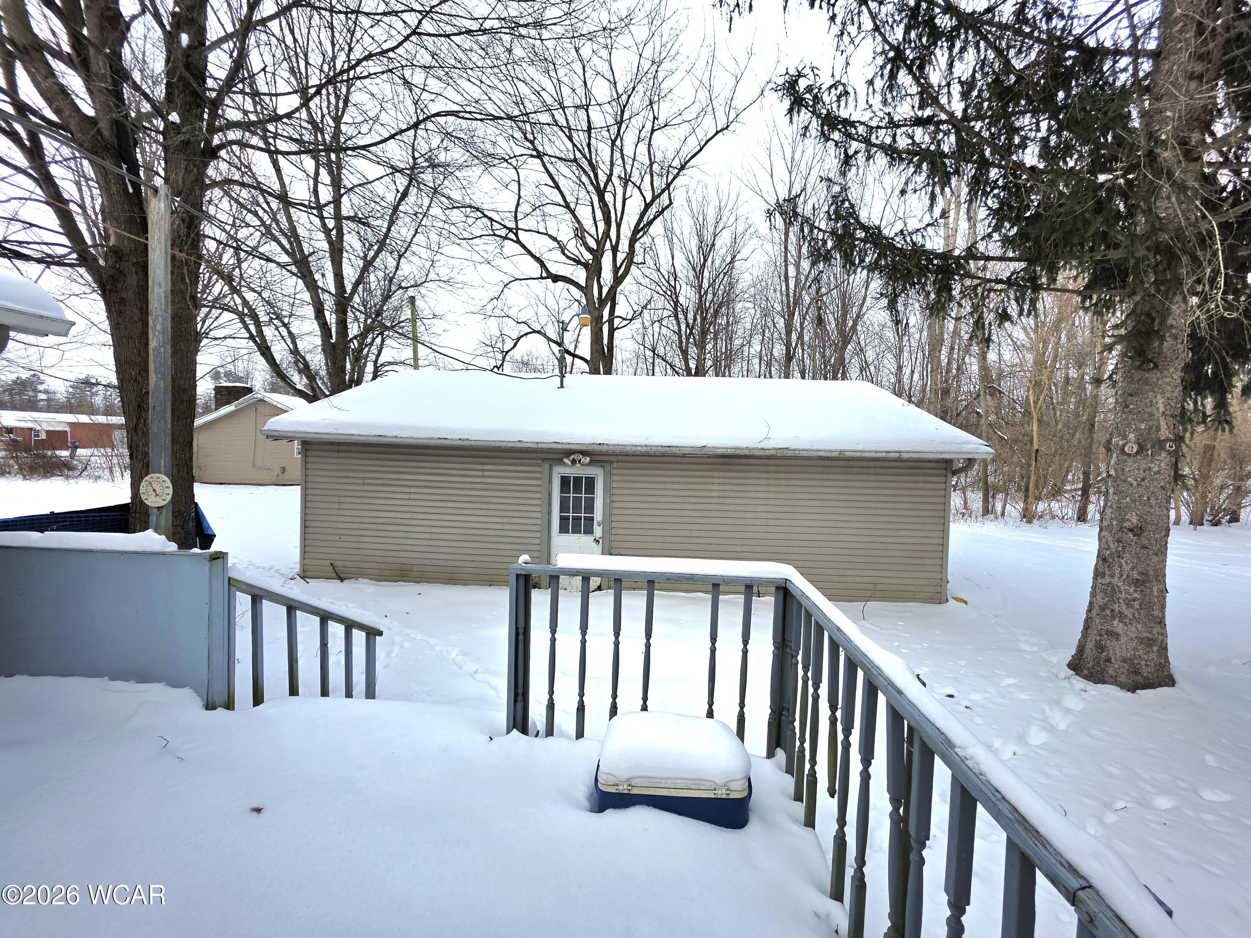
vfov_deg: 89.9
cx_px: 626
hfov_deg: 106.2
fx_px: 470
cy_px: 469
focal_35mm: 13
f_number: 1.9
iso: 40
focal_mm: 2.2
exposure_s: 1/769
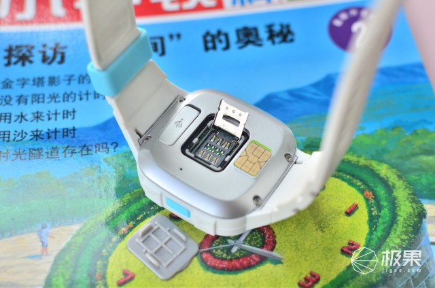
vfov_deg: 25.6
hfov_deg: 37.9
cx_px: 218
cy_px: 144
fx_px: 633
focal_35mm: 52
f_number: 4
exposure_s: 1/250
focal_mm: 35
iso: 160
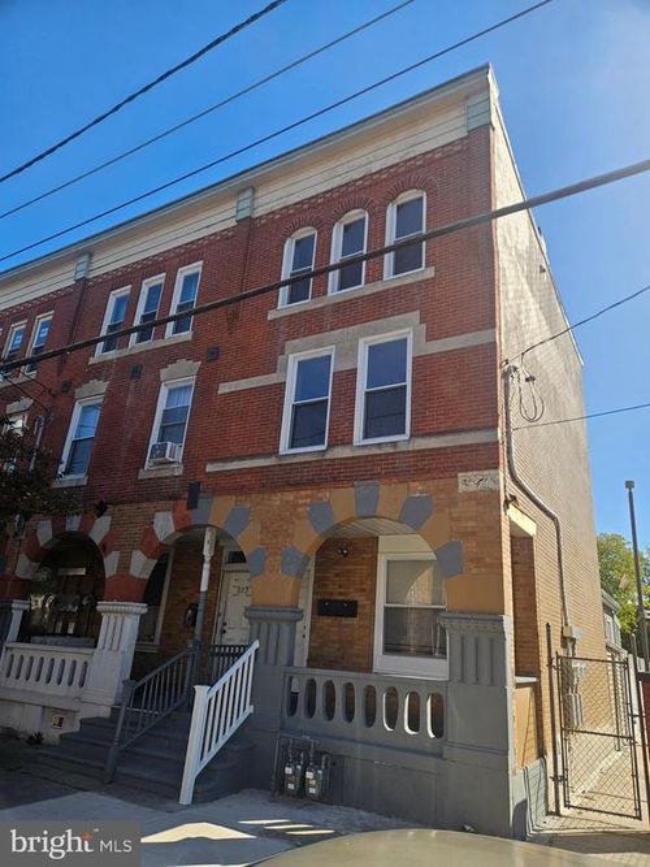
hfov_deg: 58.9
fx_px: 576
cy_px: 434
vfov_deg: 73.9
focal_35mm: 23
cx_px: 325
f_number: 1.8
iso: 25
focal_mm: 5.4
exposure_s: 1/965
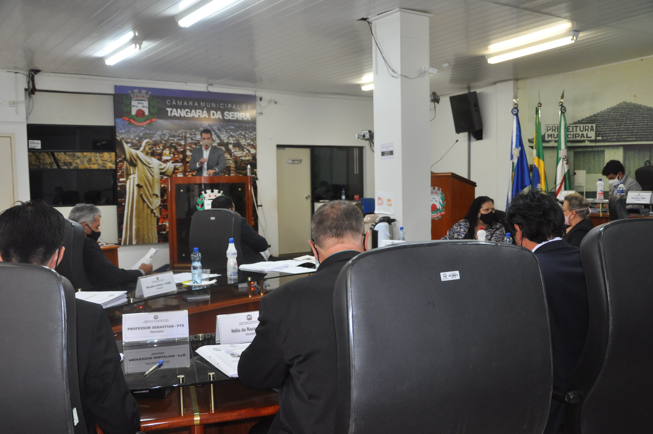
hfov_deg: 53.2
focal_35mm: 36
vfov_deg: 36.8
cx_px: 326
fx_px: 652
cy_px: 217
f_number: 3.8
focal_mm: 24
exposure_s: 1/80
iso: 800
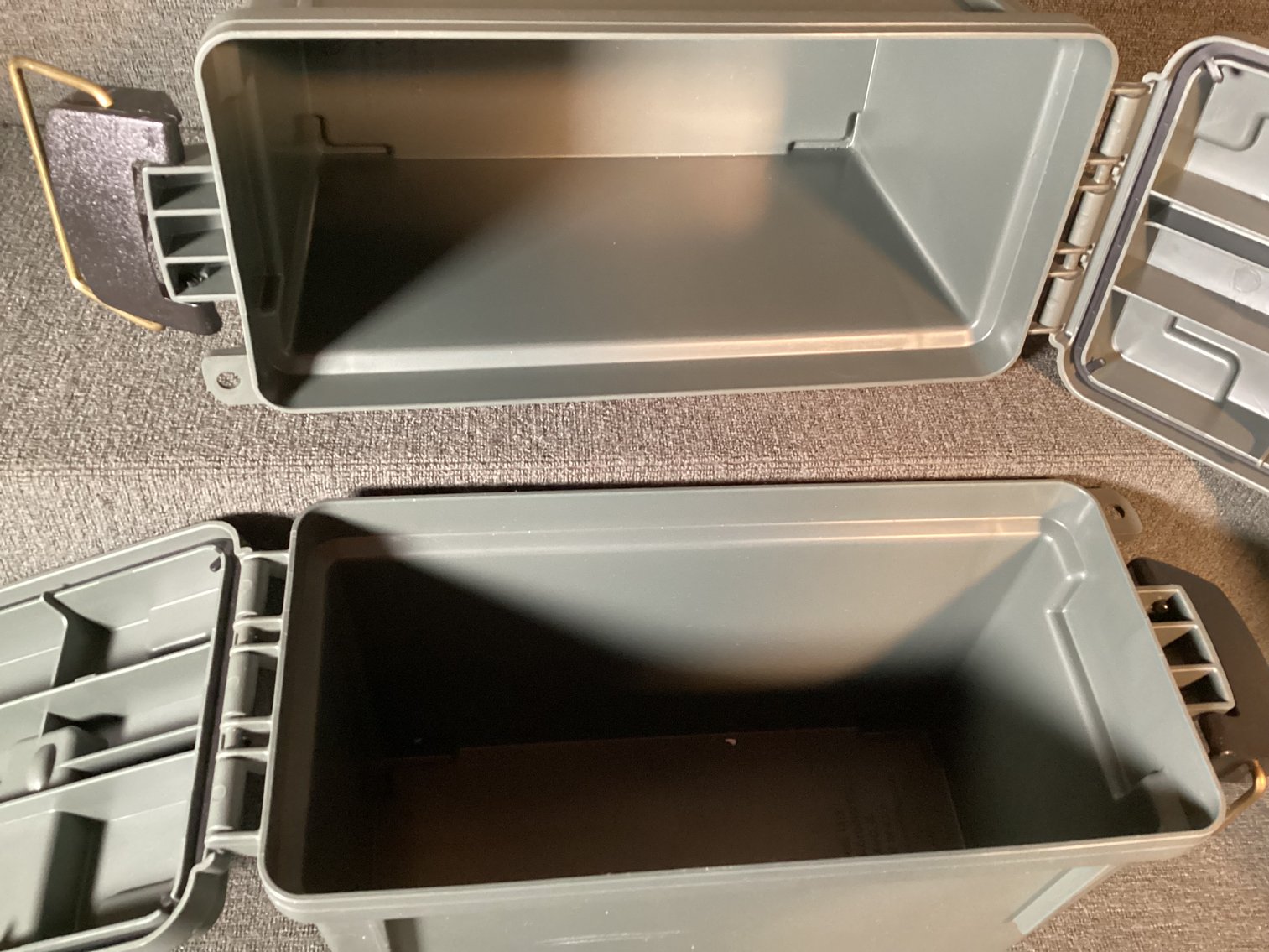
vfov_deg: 45.4
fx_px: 1137
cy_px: 476
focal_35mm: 31
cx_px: 634
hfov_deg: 58.3
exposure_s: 1/33
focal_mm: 3.3
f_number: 2.4
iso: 400
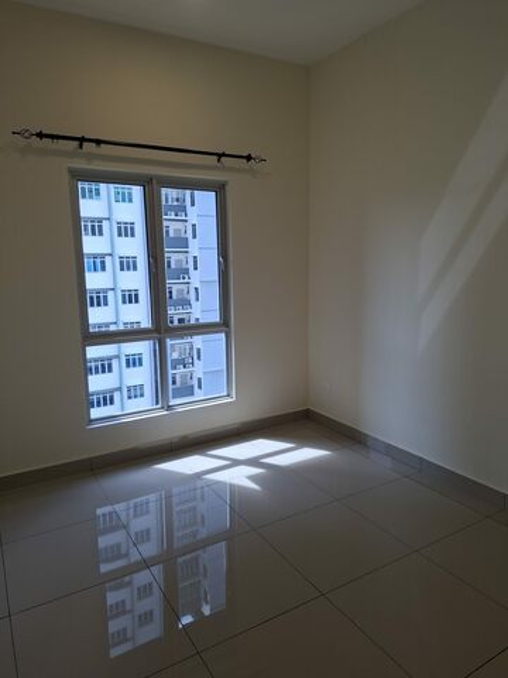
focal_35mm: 23
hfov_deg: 58.9
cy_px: 339
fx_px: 450
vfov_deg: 73.9
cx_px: 254
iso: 50
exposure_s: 1/308
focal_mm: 5.54
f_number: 1.8
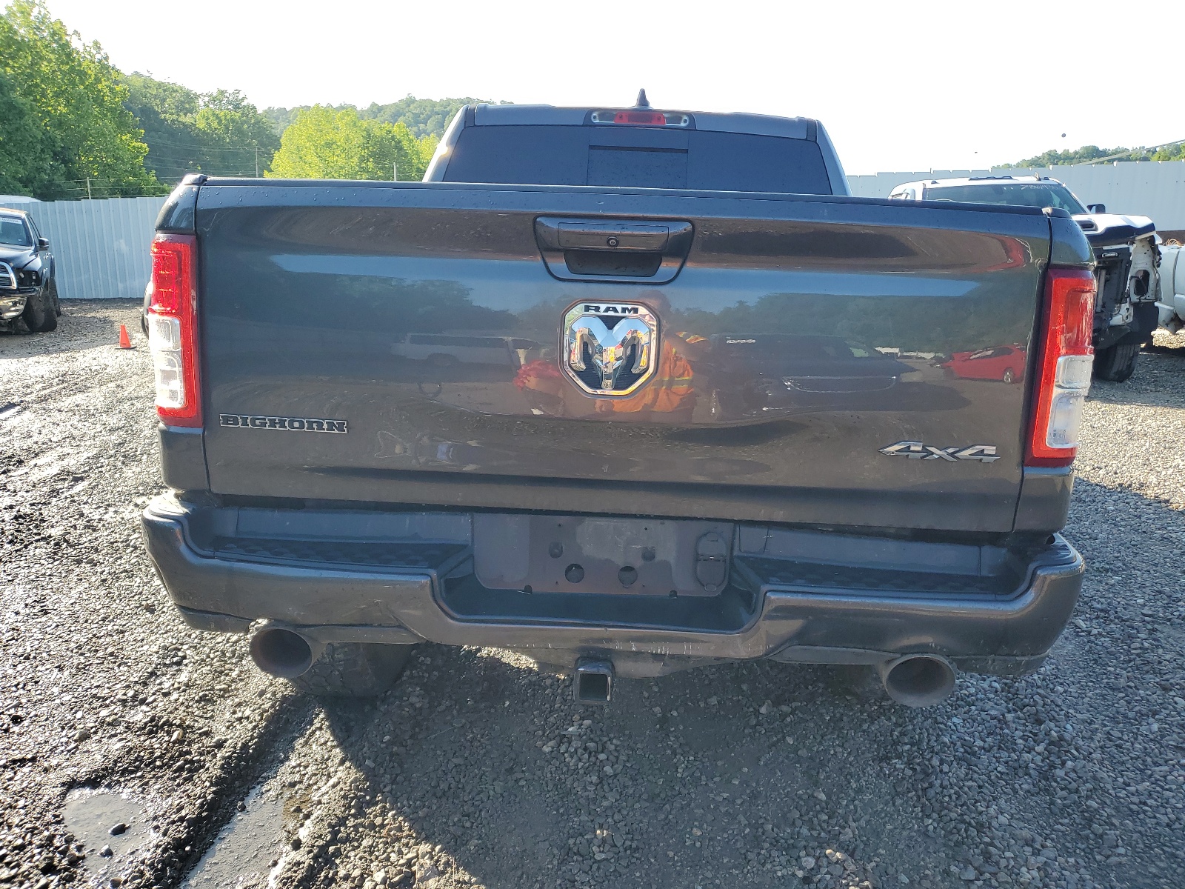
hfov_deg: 67.3
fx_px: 890
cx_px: 592
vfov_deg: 53.1
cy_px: 444
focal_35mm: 26
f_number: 1.5
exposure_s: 1/714
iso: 50
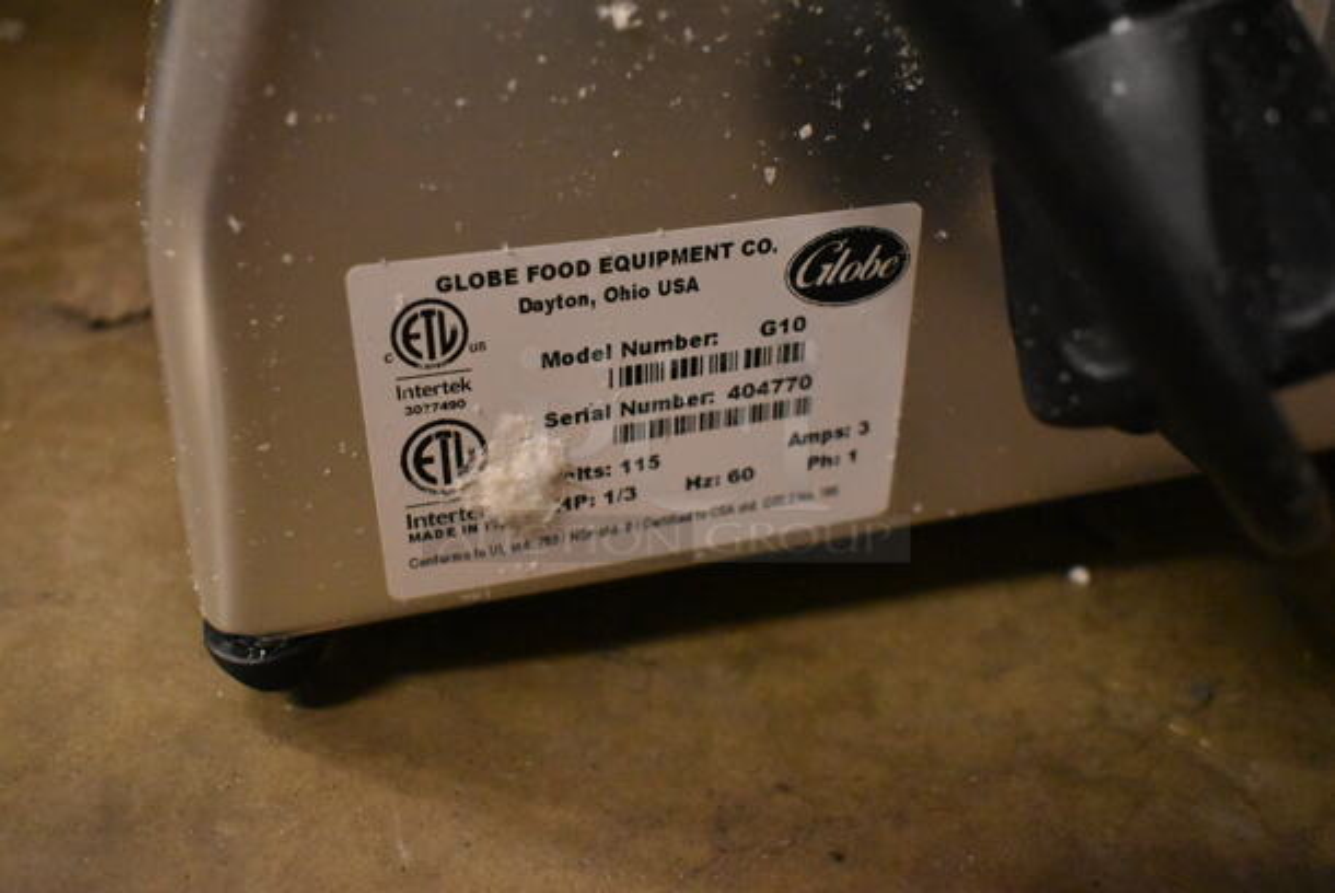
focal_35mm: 36
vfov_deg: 37.0
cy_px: 446
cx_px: 668
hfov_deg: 53.1
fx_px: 1336
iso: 7200
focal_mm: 24
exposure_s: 1/125
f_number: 3.8
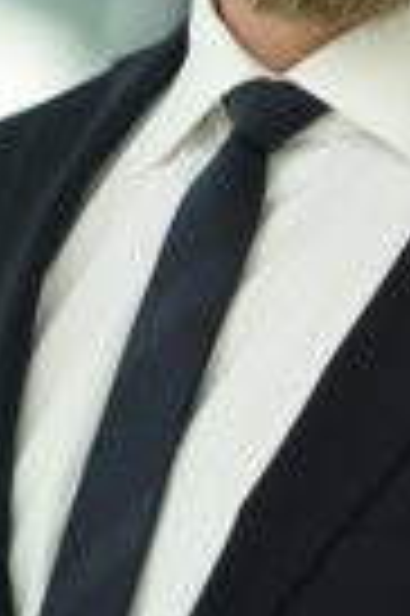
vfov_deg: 3.0
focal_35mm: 685
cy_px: -13
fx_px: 11731
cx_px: 315
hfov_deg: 2.0
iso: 640
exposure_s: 1/250
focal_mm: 240
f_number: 6.3
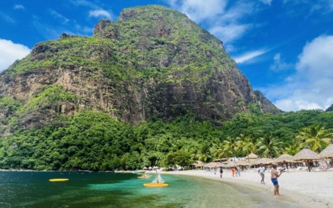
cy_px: 130
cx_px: 151
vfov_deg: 61.4
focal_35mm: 19
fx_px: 172
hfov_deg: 87.8
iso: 32
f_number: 1.8
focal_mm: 1.57
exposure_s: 1/664
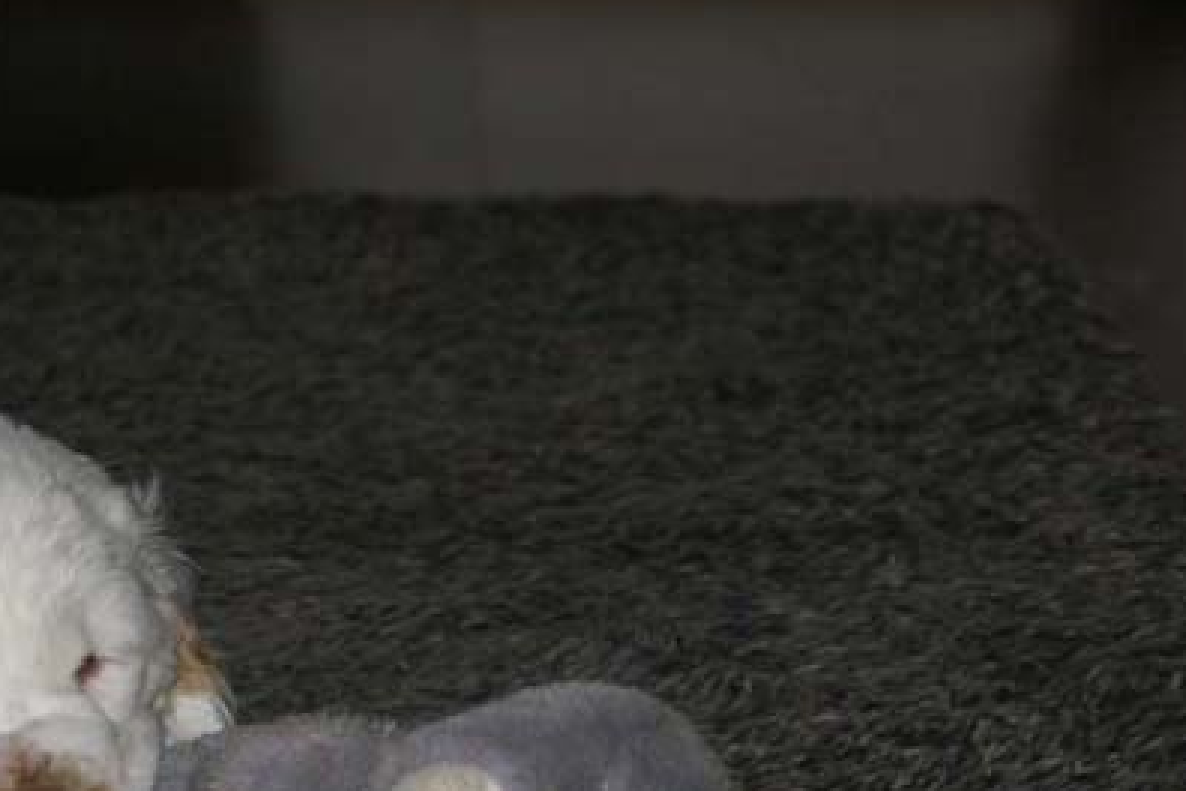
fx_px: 6984
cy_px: 769
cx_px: 320
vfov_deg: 6.5
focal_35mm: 212
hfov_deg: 9.7
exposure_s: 1/125
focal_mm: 70
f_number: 5.6
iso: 400
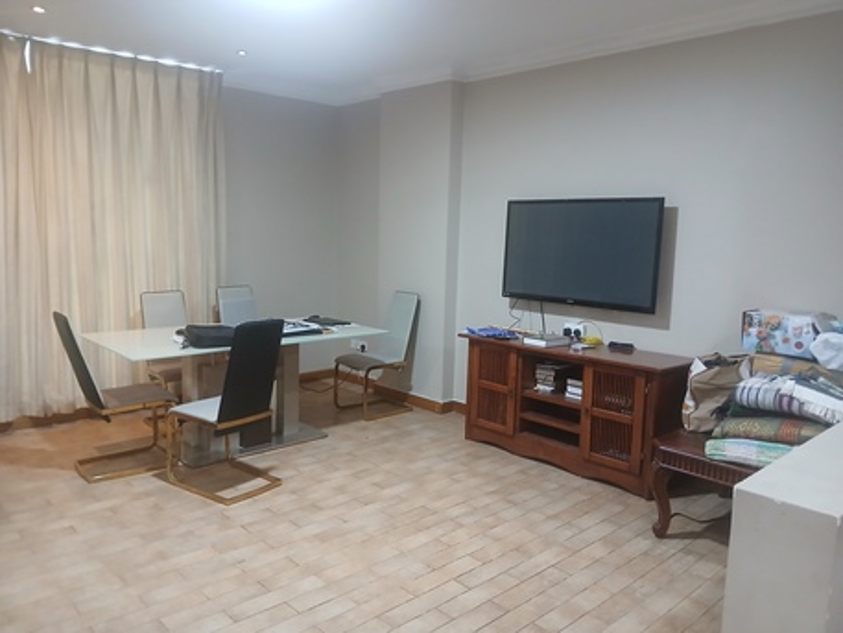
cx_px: 422
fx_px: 633
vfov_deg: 53.1
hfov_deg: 67.3
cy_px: 316
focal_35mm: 26
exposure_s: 1/25
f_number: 1.8
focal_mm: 3.98
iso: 400
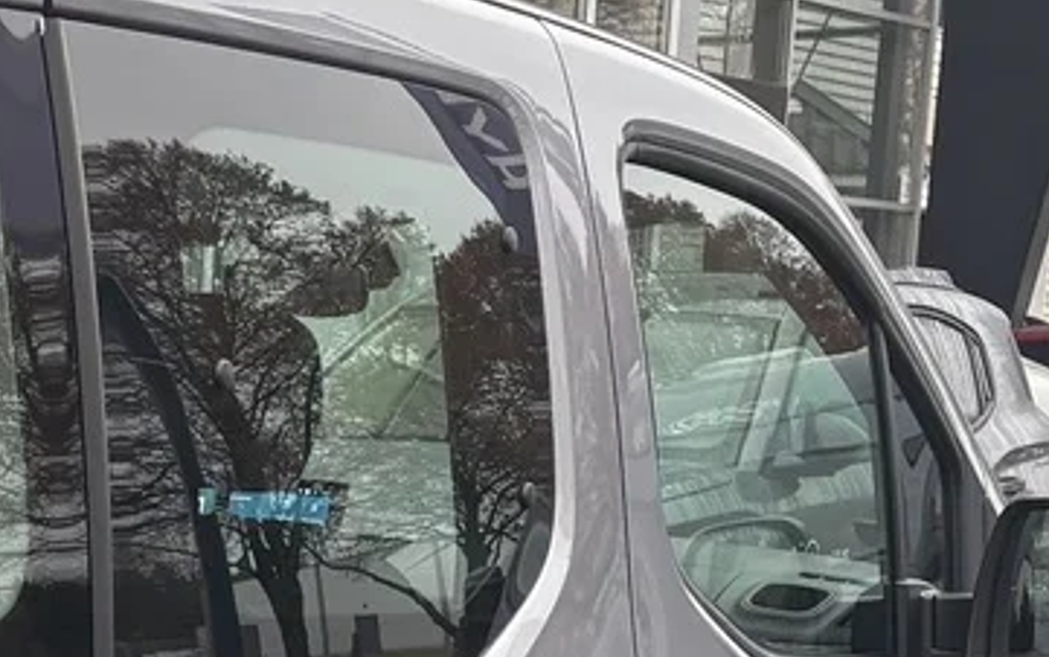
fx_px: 3489
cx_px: -497
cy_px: 1044
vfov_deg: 10.3
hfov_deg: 15.8
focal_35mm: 122
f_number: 1.6
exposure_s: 1/121
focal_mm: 5.96
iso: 80
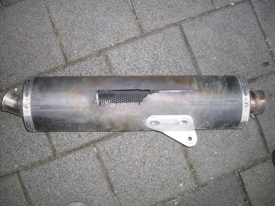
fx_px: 302
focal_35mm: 38
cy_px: 103
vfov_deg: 37.7
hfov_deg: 49.0
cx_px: 138
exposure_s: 1/45
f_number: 2.8
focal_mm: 6.3
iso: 100
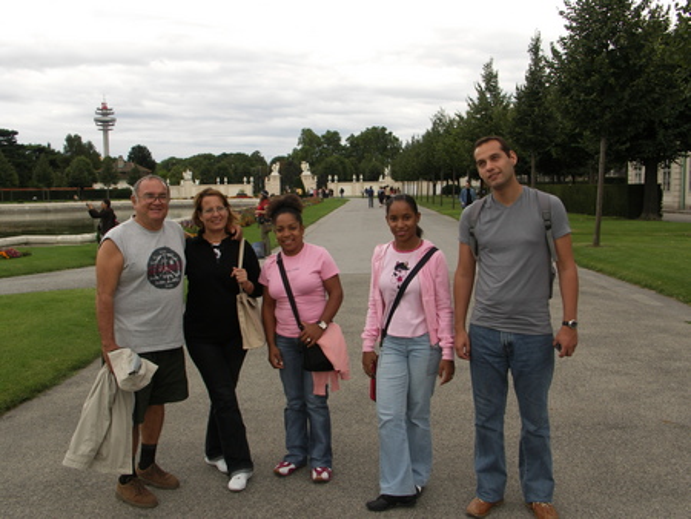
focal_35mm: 36
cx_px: 346
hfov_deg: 51.3
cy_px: 260
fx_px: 719
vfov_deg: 39.7
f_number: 4.5
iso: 50
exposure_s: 1/160
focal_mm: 9.4
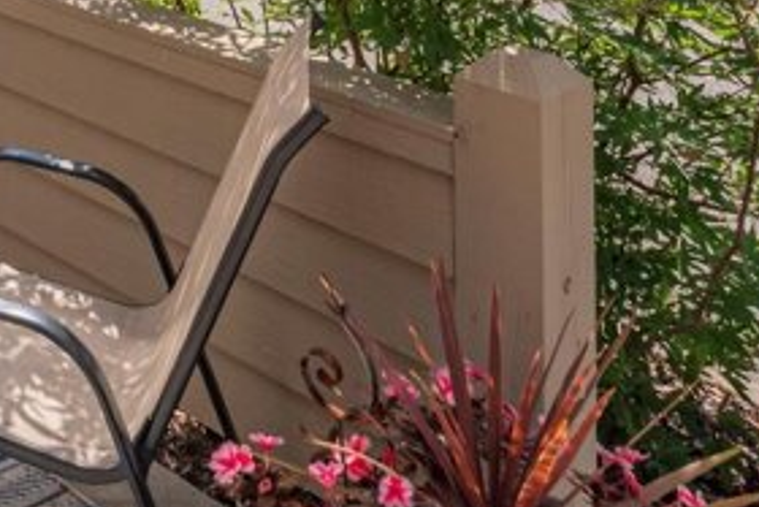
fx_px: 1266
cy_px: -361
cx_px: -89
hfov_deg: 29.8
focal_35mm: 60
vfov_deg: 18.5
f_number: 7.1
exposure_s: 1/3200
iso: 320
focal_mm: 14
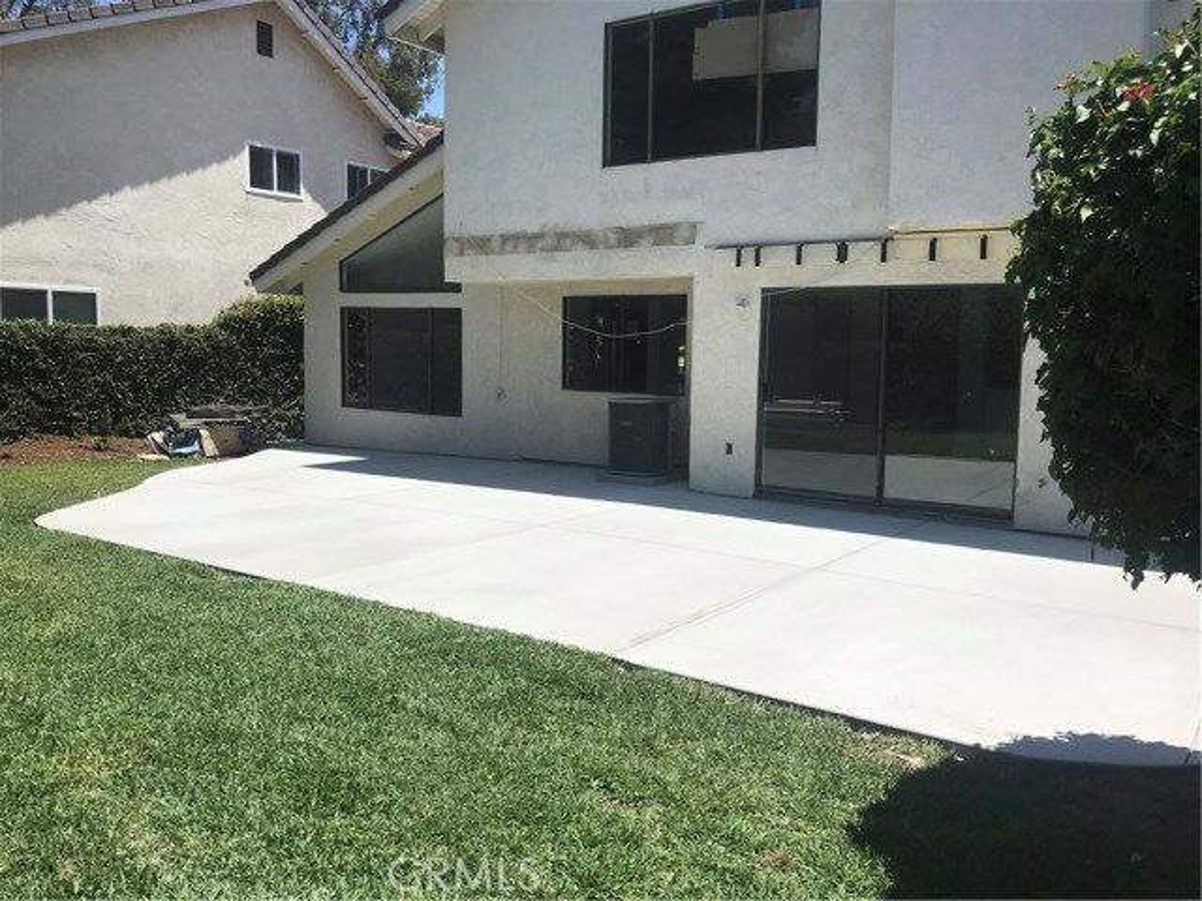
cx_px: 601
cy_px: 450
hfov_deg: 63.4
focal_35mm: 28
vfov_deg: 49.7
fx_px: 972
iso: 20
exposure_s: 1/3546
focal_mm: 3.99
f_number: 1.8
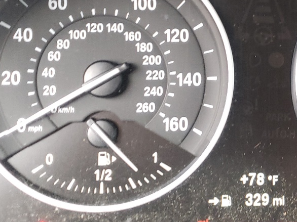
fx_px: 609
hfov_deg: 26.5
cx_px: 264
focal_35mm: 71
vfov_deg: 20.6
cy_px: 67
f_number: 1.5
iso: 148
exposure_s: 1/50
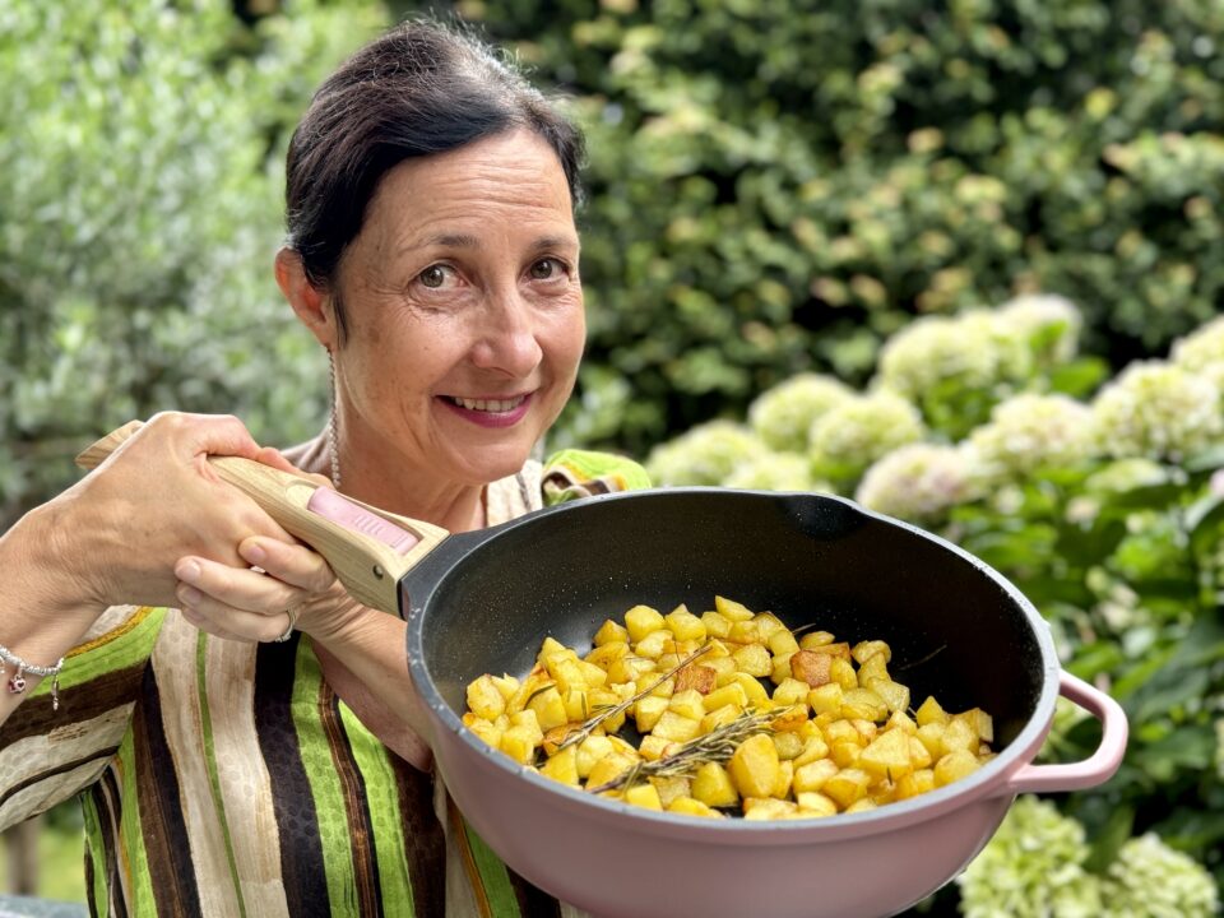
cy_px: 459
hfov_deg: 39.7
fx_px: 1697
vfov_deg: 30.3
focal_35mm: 48
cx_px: 612
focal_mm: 6.76
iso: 64
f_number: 1.78
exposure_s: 1/122
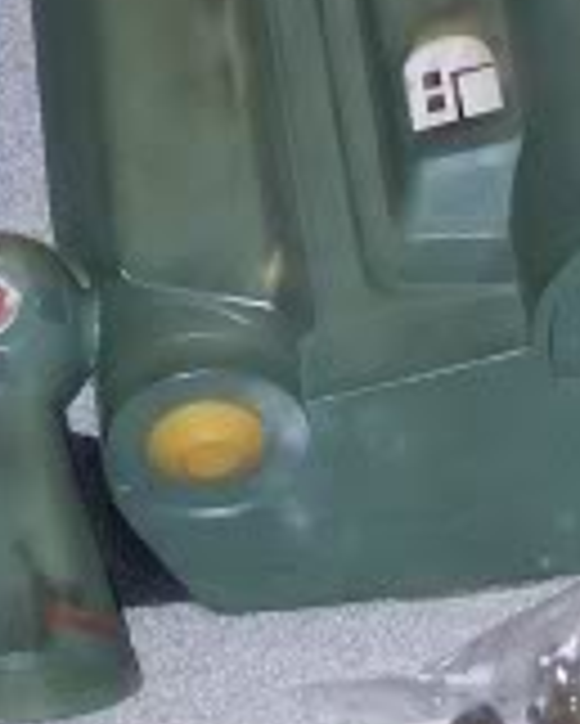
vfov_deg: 8.3
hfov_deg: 6.9
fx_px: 4802
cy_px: -648
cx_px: -99
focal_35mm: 224
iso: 200
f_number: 2.8
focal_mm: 7.54
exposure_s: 1/30
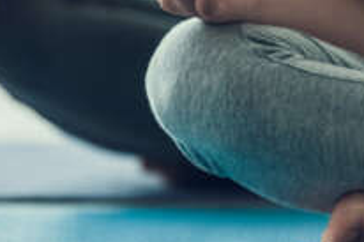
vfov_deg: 4.4
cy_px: 11
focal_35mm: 315
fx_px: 3182
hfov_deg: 6.5
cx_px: 205
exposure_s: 1/250
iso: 800
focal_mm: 135
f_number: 2.8
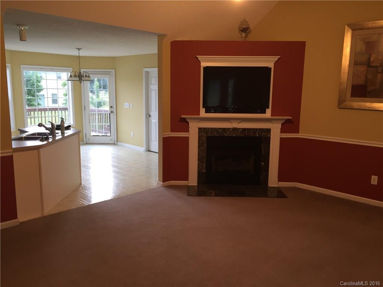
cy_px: 144
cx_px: 192
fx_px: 321
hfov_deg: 61.7
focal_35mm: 29
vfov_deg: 48.2
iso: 64
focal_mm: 4.15
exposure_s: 1/30
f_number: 2.2
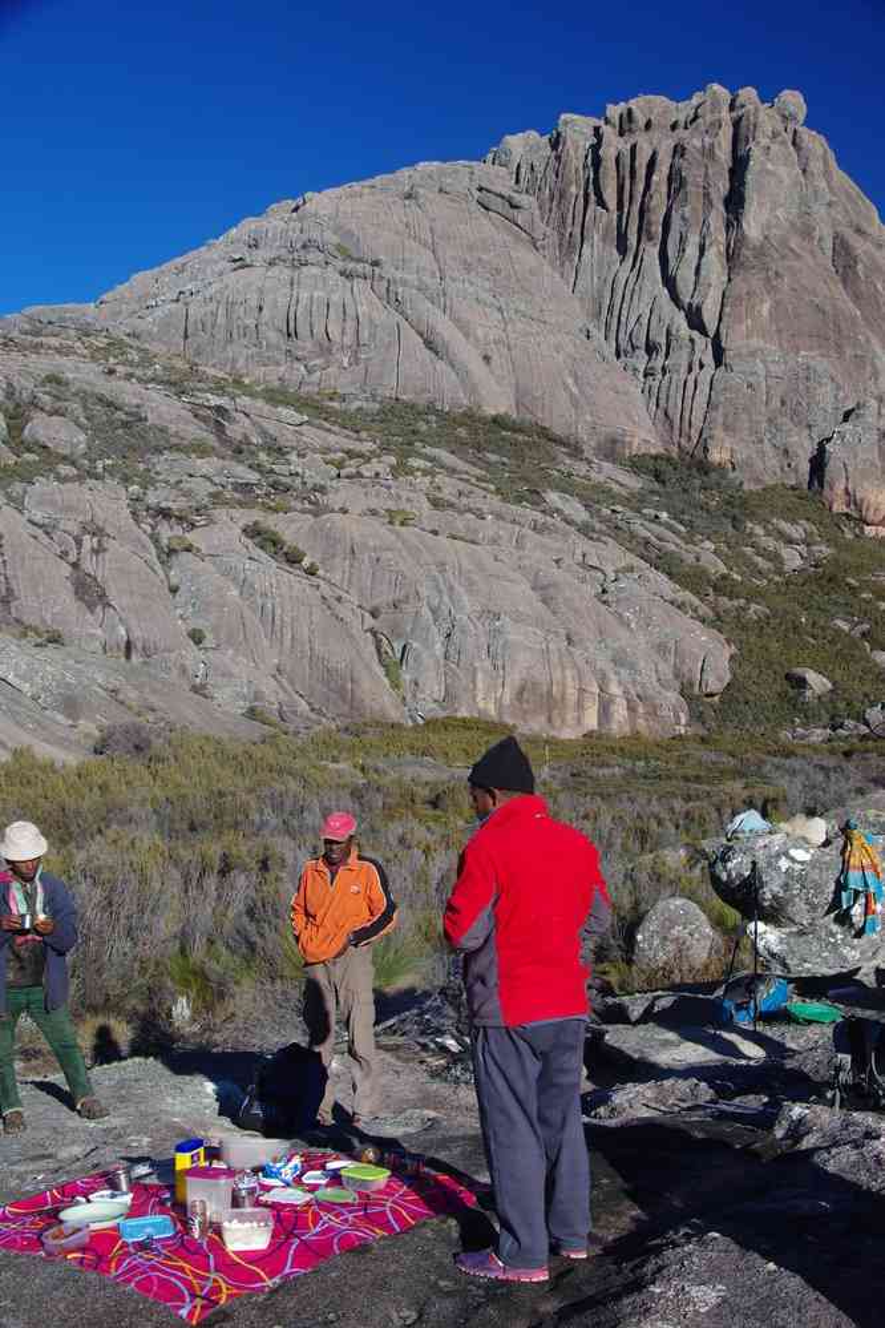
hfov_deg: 33.1
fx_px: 1488
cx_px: 442
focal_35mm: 40
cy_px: 664
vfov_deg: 48.1
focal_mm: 26.9
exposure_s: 1/80
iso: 200
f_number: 11
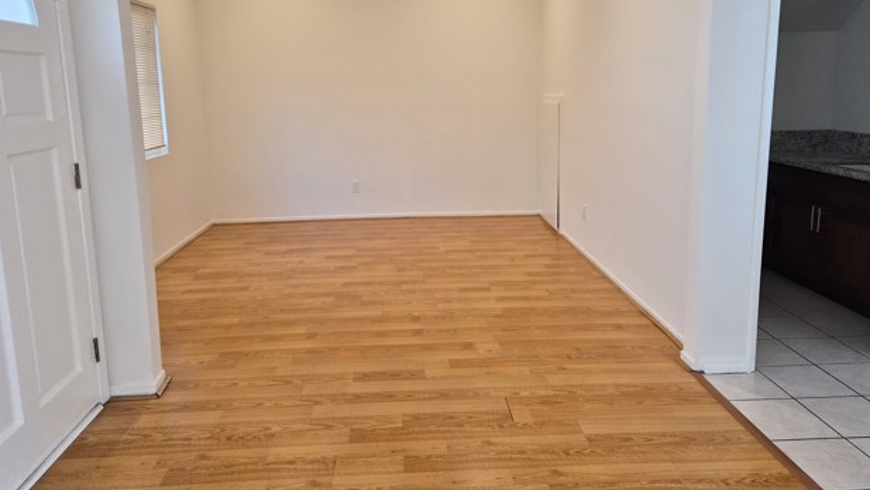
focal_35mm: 26
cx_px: 426
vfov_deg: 44.0
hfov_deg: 71.9
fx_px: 600
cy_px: 185
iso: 160
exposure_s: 1/120
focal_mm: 5.4
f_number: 1.8
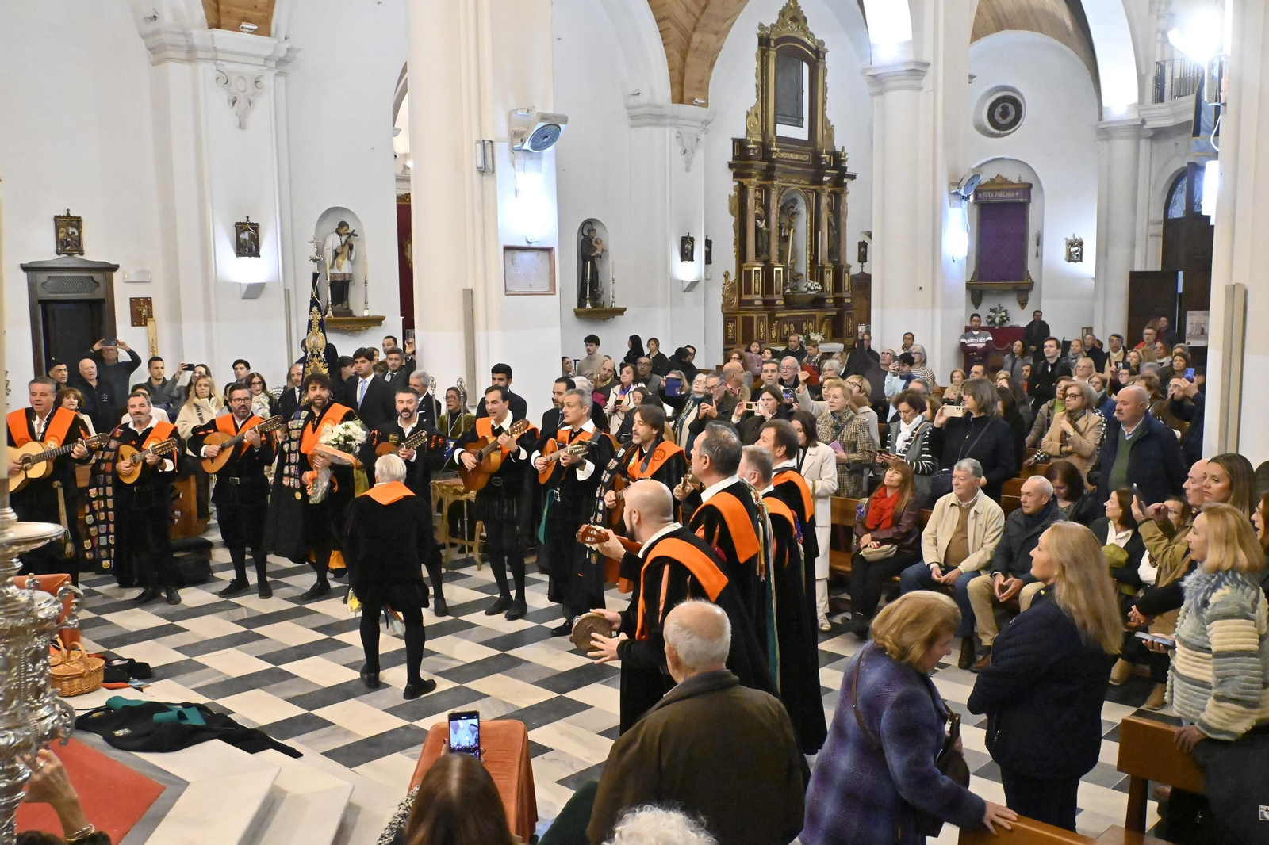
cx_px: 634
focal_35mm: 33
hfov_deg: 57.2
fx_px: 1163
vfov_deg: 40.0
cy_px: 422
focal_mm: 22
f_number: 6.3
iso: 10000
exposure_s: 1/125
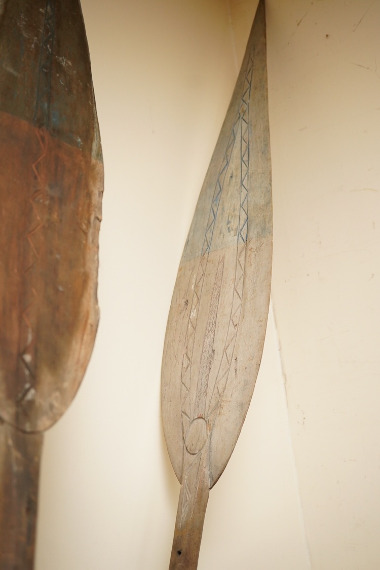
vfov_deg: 43.6
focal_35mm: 45
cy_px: 285
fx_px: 712
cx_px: 190
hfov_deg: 29.9
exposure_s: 1/160
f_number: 6.3
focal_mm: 30
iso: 2500
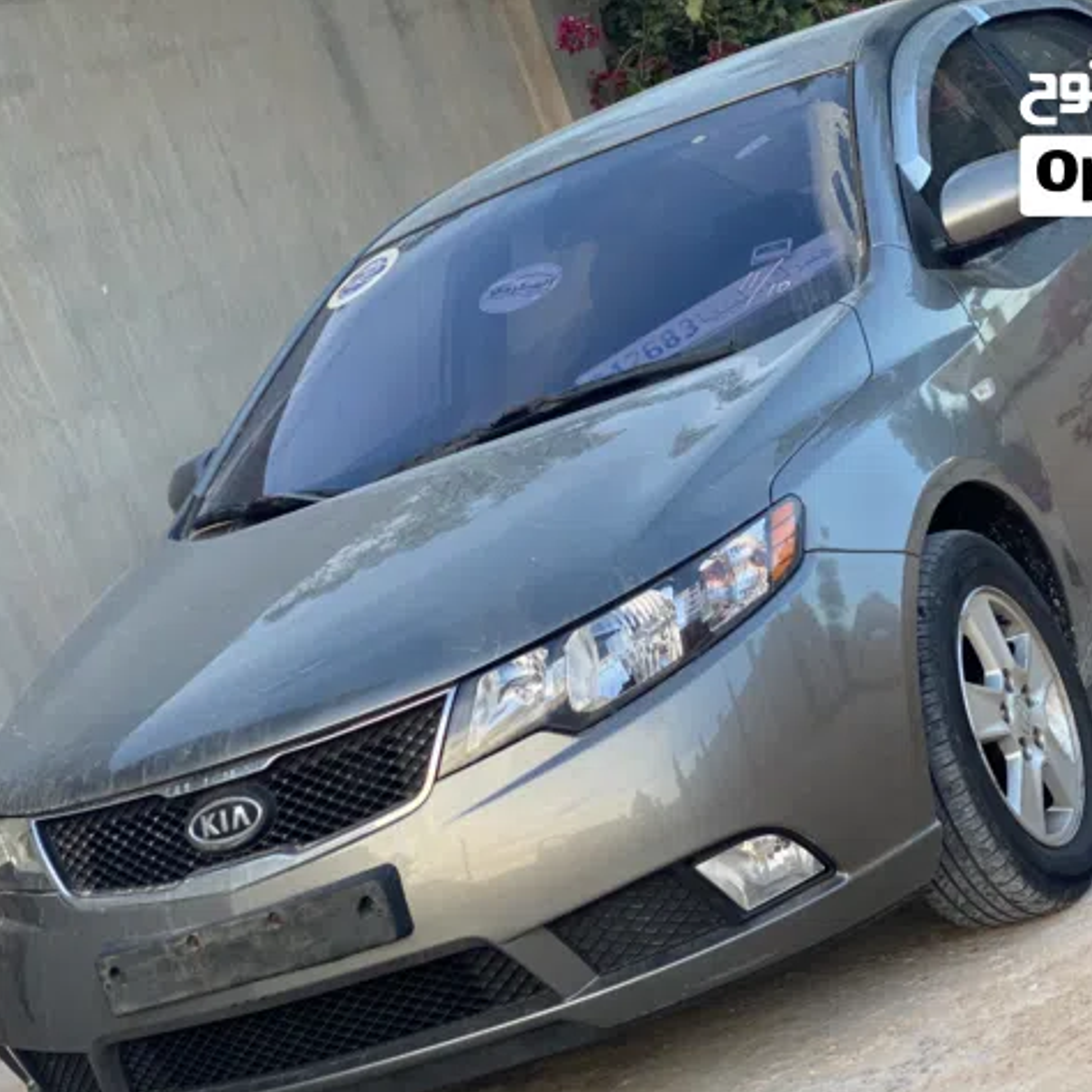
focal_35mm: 62
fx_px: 2213
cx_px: 673
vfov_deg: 27.7
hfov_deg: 27.6
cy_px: 548
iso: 64
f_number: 2
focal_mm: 6
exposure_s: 1/122
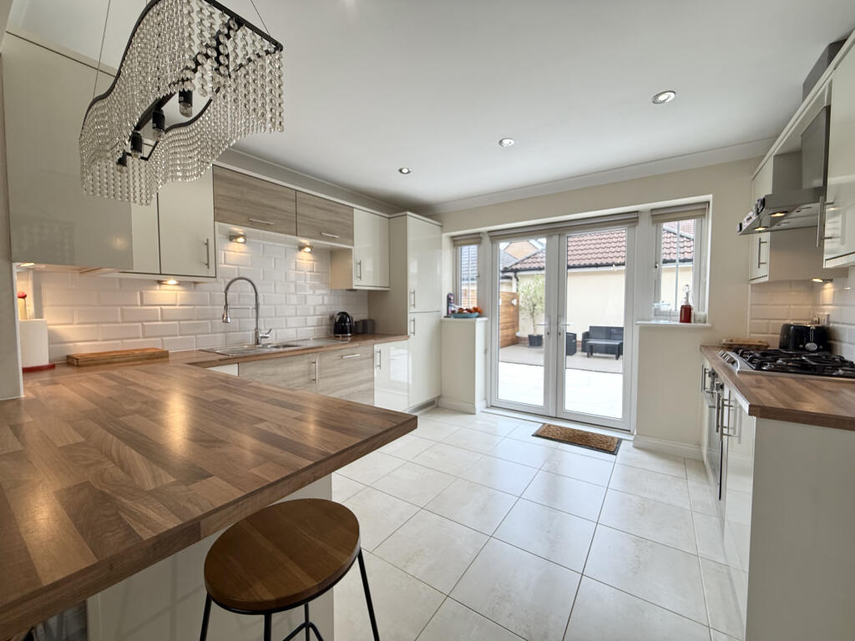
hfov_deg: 102.1
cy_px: 320
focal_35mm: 14
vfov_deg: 85.7
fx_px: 346
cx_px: 428
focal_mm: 2.22
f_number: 2.2
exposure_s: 1/100
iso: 125
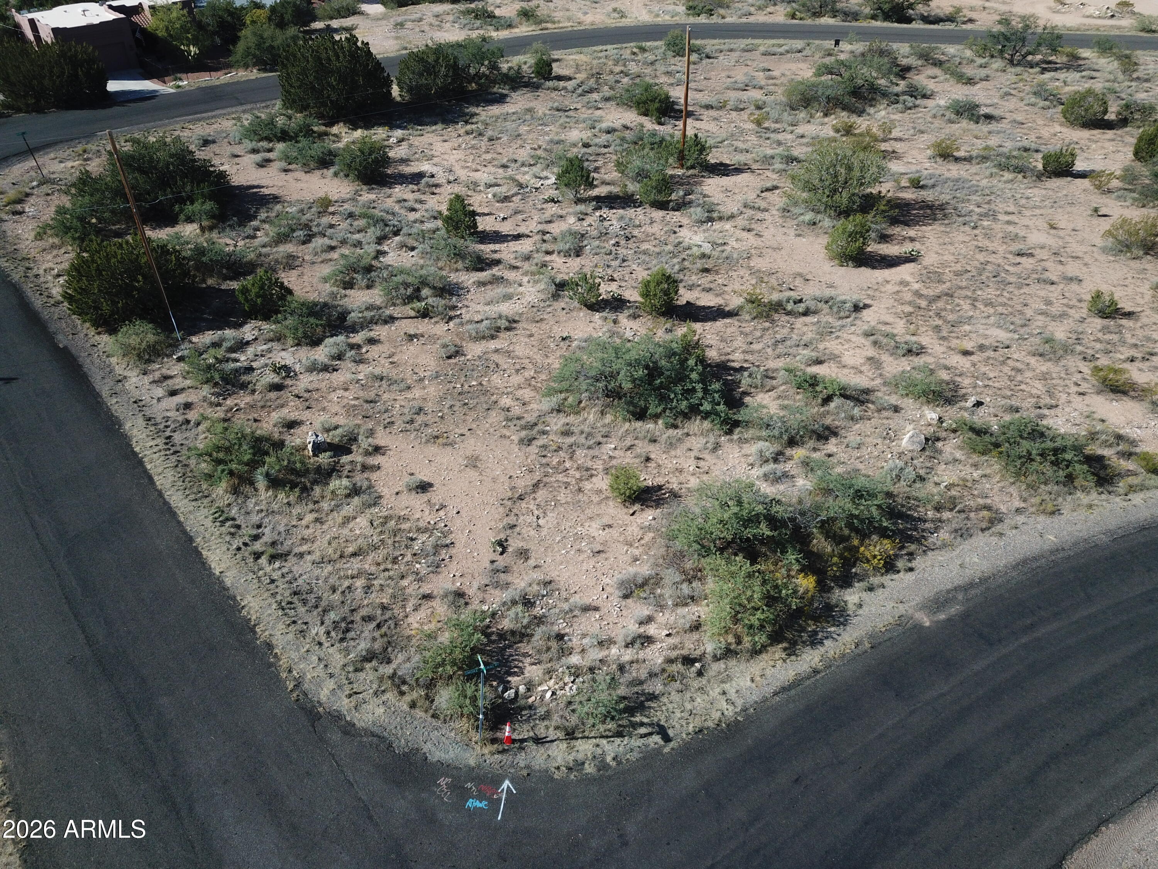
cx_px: 579
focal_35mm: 26
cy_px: 434
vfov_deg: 53.1
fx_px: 870
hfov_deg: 67.3
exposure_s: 1/1112
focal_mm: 4.73
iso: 100
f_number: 2.2
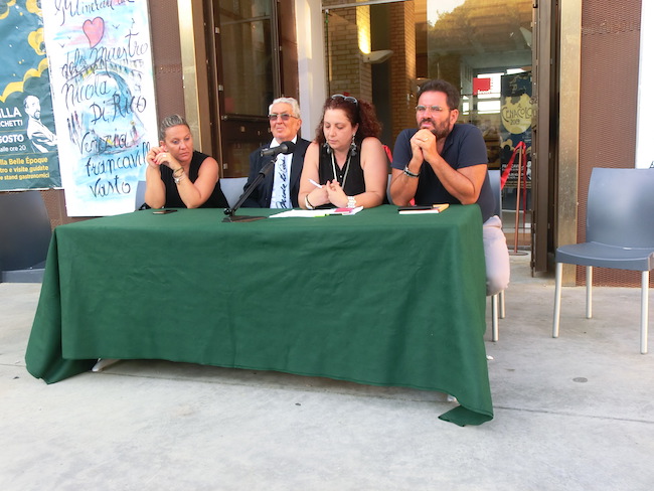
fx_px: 699
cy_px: 246
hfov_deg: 50.1
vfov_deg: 38.7
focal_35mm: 37
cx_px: 327
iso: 100
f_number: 3.9
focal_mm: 6.61
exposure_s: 1/60
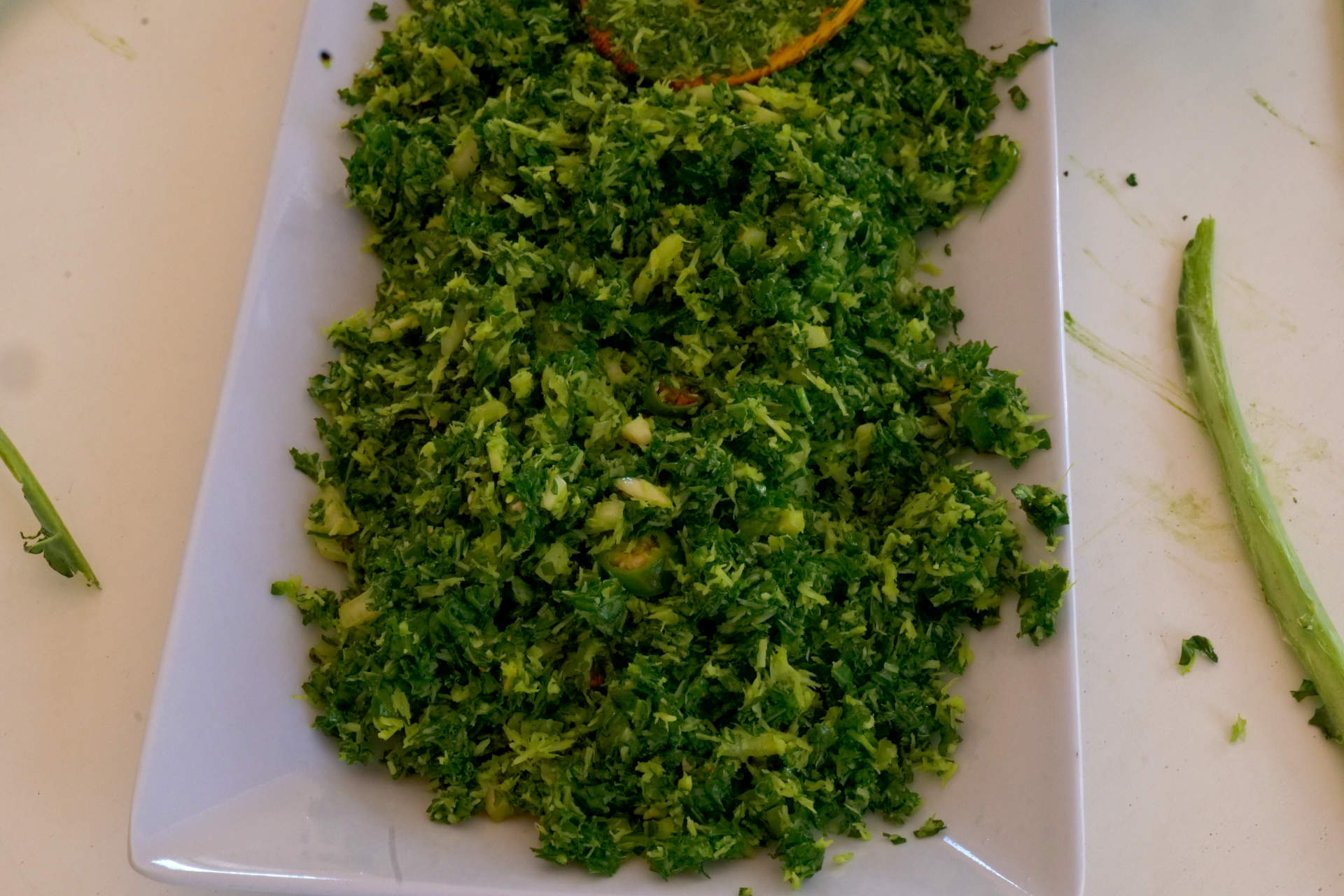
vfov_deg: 22.6
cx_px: 672
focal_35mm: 60
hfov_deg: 33.4
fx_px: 2240
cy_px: 448
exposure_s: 1/80
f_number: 22
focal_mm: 60
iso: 6400
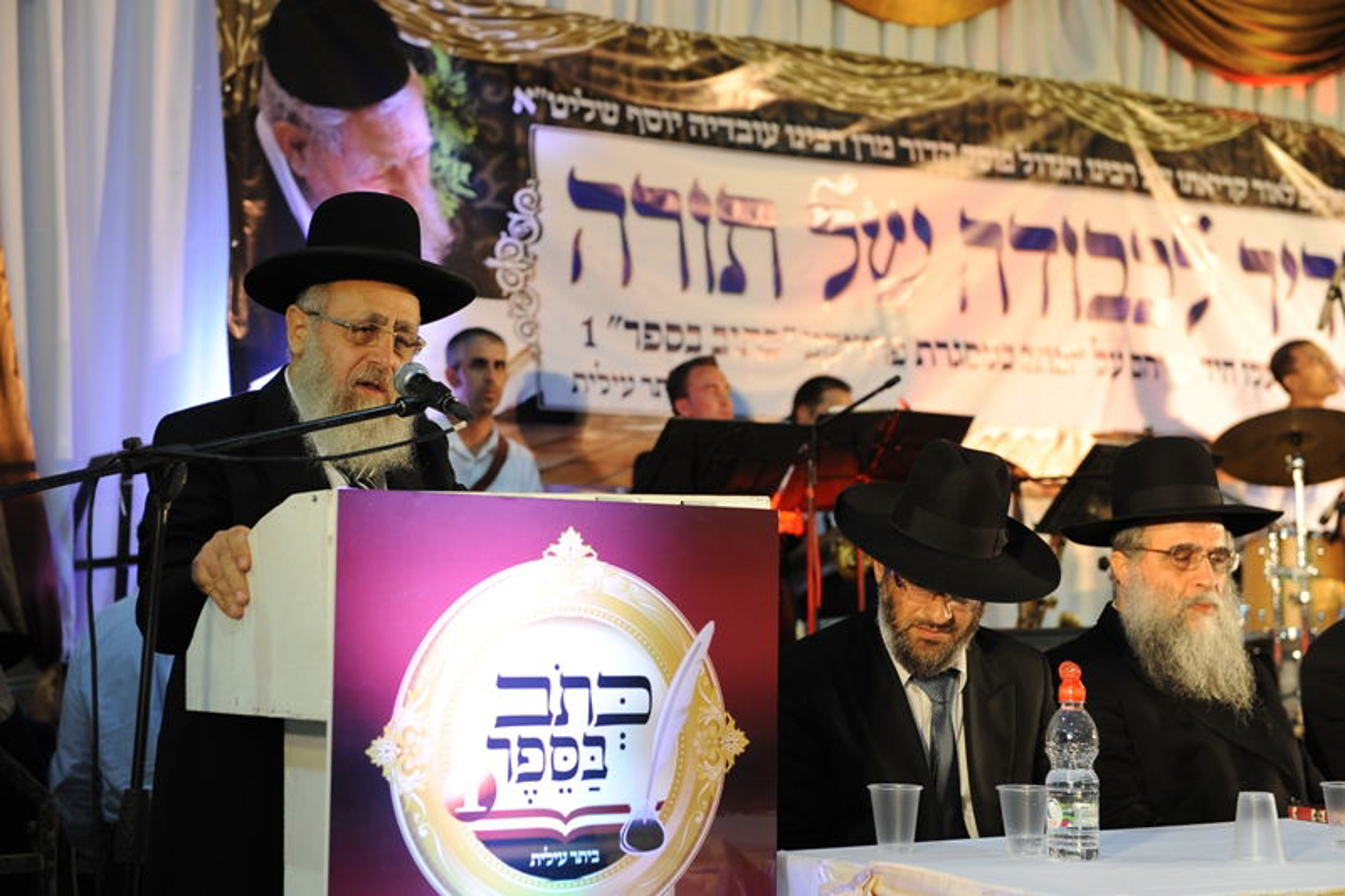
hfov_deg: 33.4
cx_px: 672
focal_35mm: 60
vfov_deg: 22.6
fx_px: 2241
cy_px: 448
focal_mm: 60
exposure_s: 1/125
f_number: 4
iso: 800
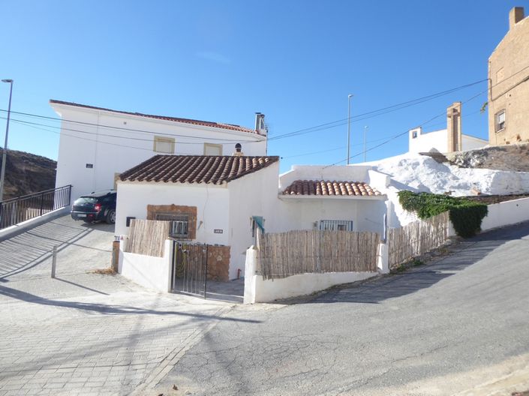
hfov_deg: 71.6
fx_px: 367
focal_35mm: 24
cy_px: 198
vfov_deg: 56.8
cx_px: 264
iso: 80
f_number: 3.3
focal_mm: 4.3
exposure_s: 1/640
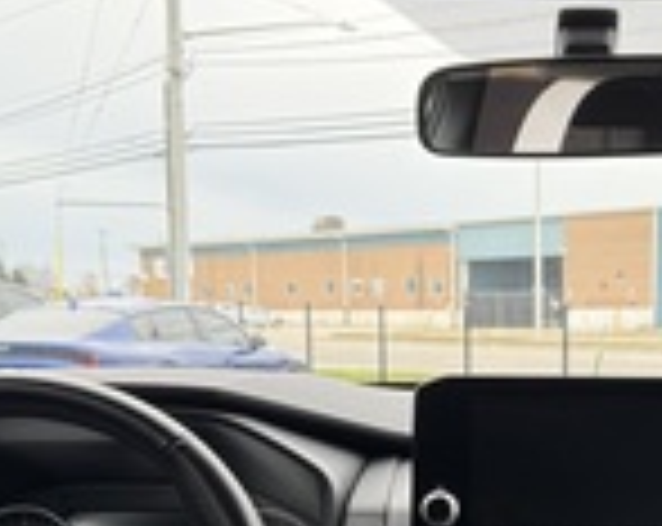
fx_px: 1310
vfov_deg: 22.2
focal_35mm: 67
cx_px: 540
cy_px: 474
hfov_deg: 27.7
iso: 200
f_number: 1.78
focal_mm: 6.76
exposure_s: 1/143
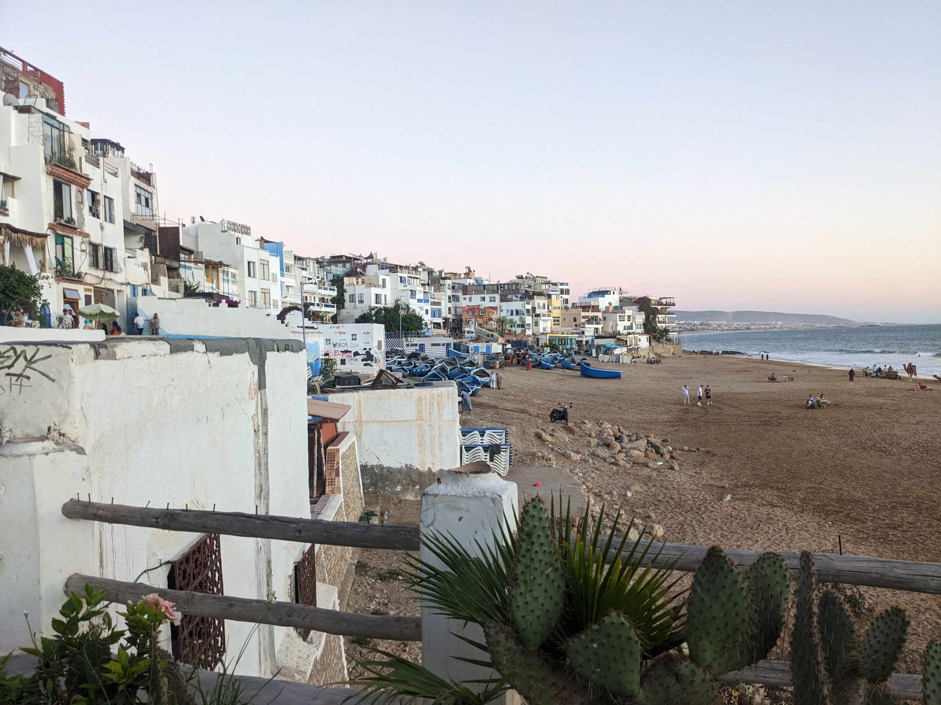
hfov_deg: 65.3
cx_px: 470
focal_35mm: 27
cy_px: 352
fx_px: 734
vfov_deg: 51.4
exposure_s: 1/74
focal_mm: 4.38
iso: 78
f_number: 1.73
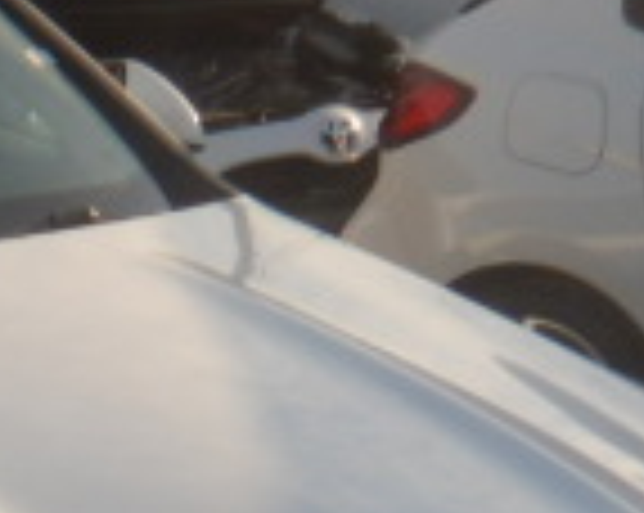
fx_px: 1999
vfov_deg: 13.7
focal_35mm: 105
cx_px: -203
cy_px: 792
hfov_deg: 17.2
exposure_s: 1/400
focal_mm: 4.3
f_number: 2.8
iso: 125
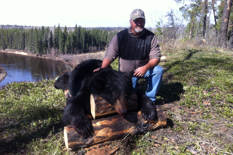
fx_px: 239
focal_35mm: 37
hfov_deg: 51.9
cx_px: 115
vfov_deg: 35.9
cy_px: 68
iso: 80
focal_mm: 3.85
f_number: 2.8
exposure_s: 1/603
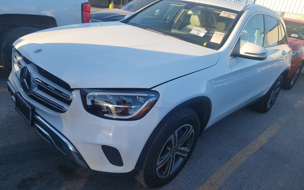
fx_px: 215
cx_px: 154
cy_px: 97
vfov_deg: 47.6
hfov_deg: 70.4
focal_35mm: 26
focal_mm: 6.7
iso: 50
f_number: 1.8
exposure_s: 1/308
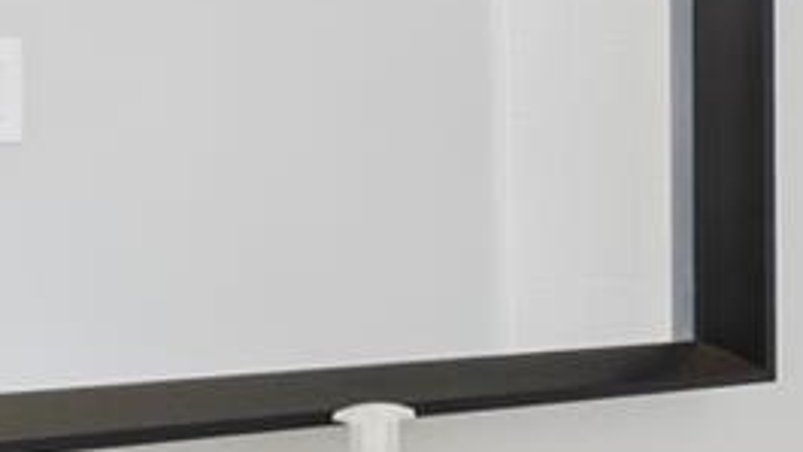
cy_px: 167
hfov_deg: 18.2
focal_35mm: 101
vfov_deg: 12.0
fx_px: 2150
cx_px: 1282
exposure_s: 1/3
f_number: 10
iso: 400
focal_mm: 16
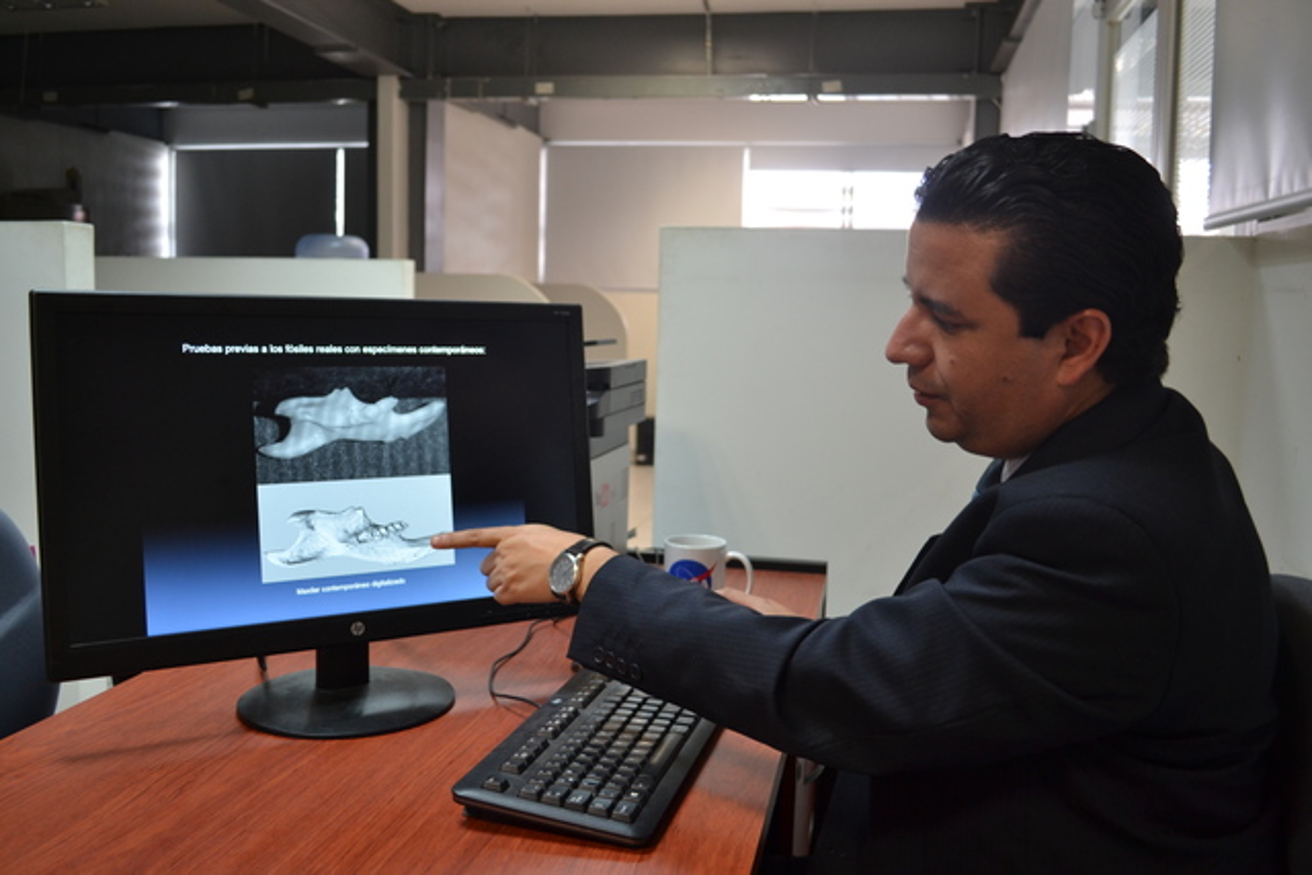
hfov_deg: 57.2
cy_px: 438
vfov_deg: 40.0
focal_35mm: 33
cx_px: 656
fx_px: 1203
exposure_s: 1/30
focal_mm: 22
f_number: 3.8
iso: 400
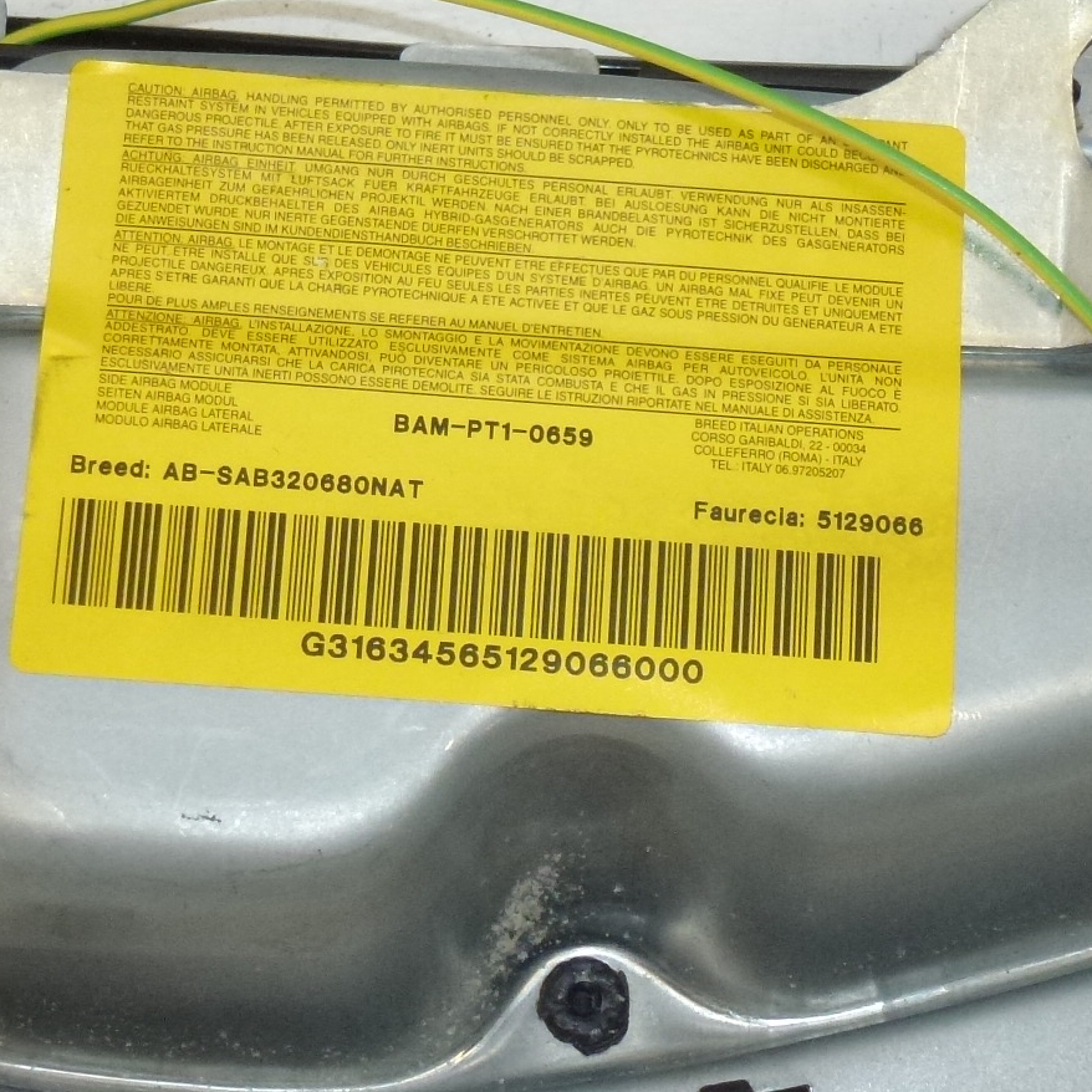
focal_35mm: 101
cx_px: 581
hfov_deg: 17.2
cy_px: 489
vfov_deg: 17.2
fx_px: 3605
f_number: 4.1
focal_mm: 8.7
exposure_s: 1/200
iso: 400
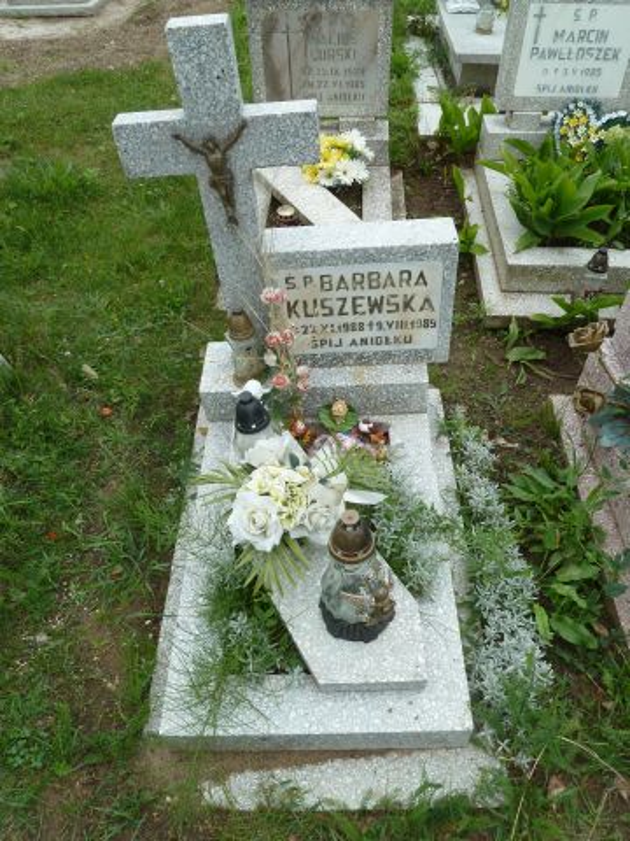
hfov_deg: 54.9
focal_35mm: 25
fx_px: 607
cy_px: 420
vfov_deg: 69.4
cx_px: 315
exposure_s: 1/125
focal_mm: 4.1
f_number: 4
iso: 80
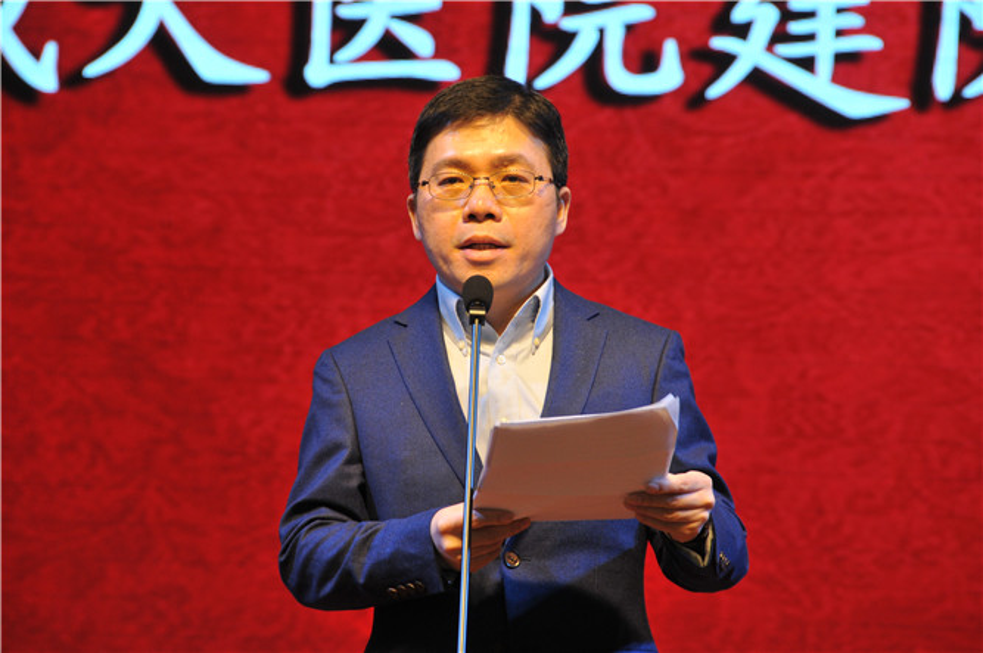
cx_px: 492
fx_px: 6954
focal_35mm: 255
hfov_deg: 8.1
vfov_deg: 5.4
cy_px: 326
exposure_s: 1/80
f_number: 7.1
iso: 560
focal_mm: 170
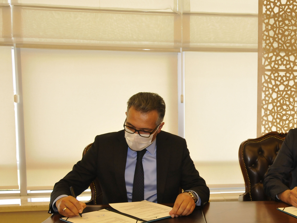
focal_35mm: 59
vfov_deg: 24.7
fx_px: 506
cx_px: 229
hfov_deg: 32.0
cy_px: 141
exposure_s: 1/200
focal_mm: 26
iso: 1000
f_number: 4
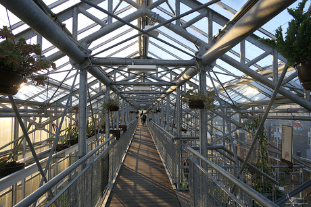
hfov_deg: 73.7
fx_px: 207
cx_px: 156
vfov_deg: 53.2
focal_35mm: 24
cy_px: 104
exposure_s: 1/125
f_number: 4
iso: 125
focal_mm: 8.8
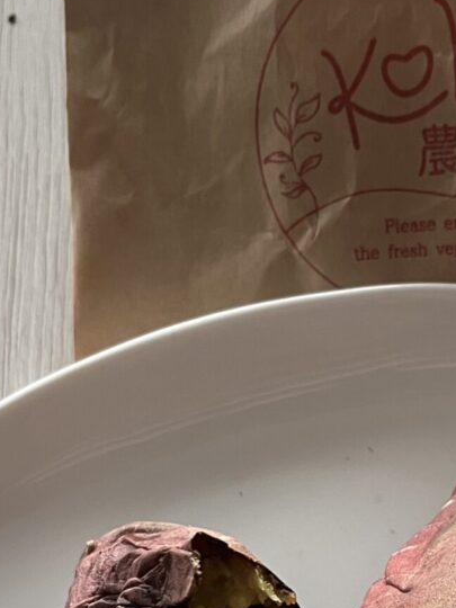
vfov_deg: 24.3
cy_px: 596
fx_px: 1352
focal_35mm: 77
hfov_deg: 19.0
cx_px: 360
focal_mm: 5.1
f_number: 1.6
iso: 250
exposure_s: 1/60
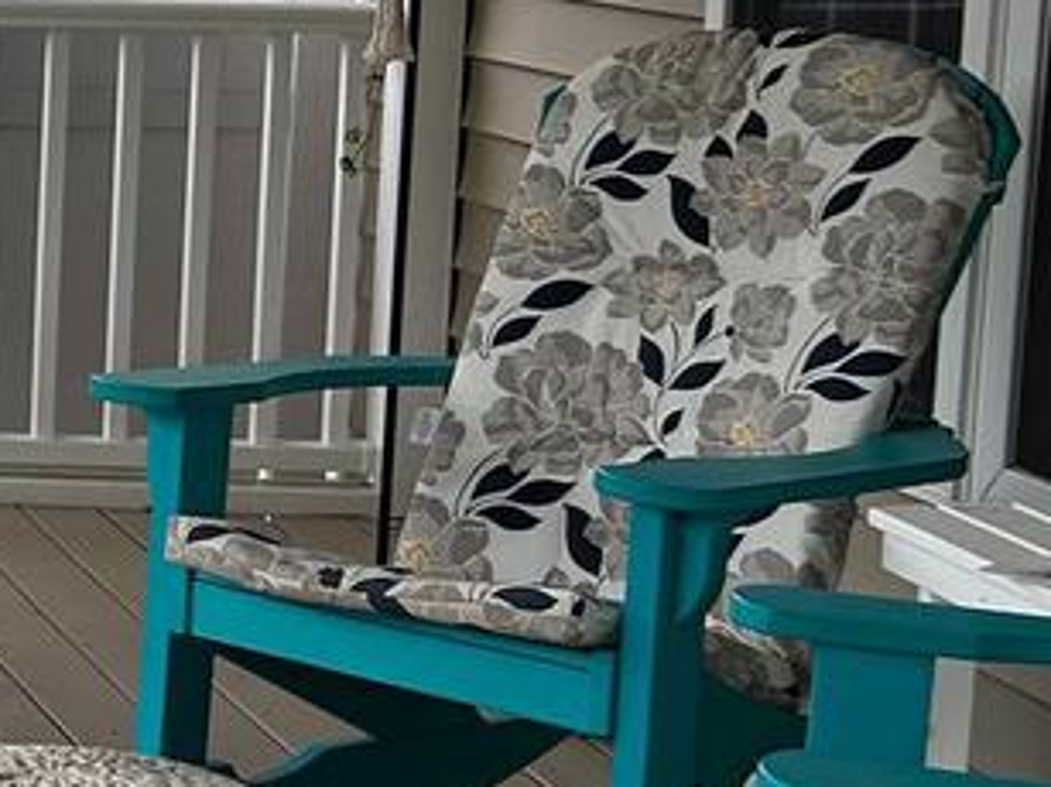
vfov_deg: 12.1
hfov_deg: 13.1
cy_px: 195
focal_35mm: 122
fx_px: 3703
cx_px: -1277
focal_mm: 5.7
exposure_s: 1/753
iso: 50
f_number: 1.5
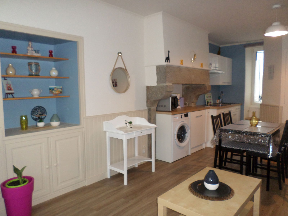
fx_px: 208
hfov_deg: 69.4
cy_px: 108
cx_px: 144
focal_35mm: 25
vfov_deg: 54.9
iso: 200
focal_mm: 4.5
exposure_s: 1/30
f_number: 2.5
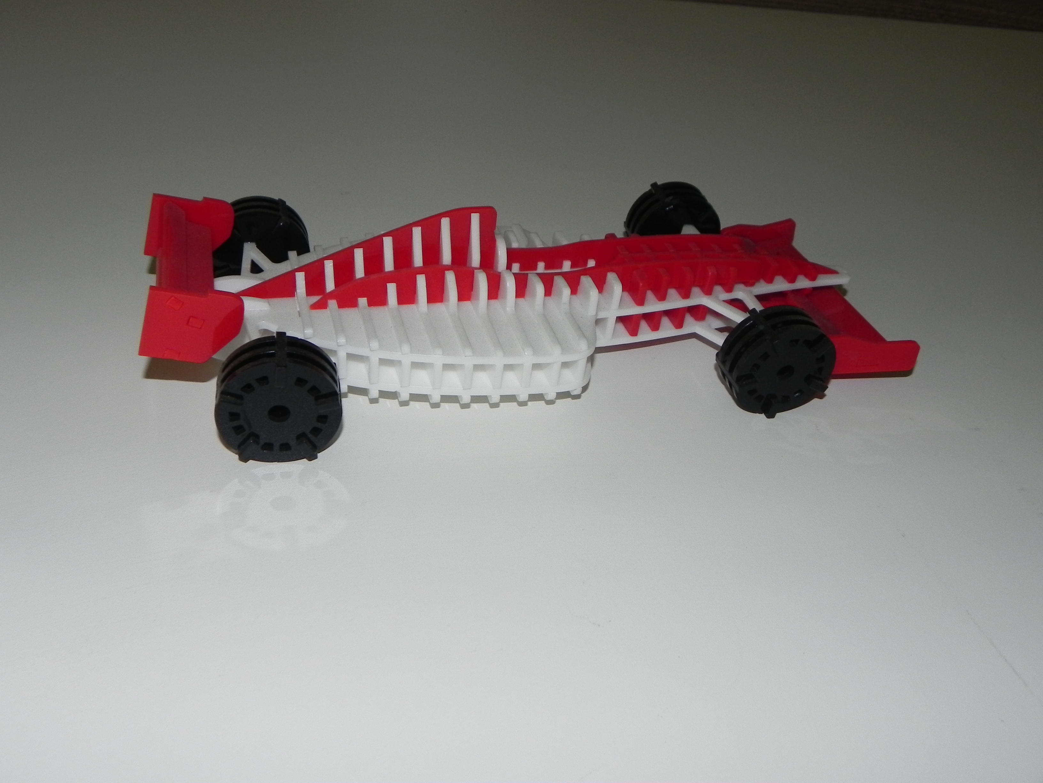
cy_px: 392
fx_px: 994
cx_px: 522
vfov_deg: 42.9
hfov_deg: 55.4
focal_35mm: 33
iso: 200
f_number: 2.8
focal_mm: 5.9
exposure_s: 1/30
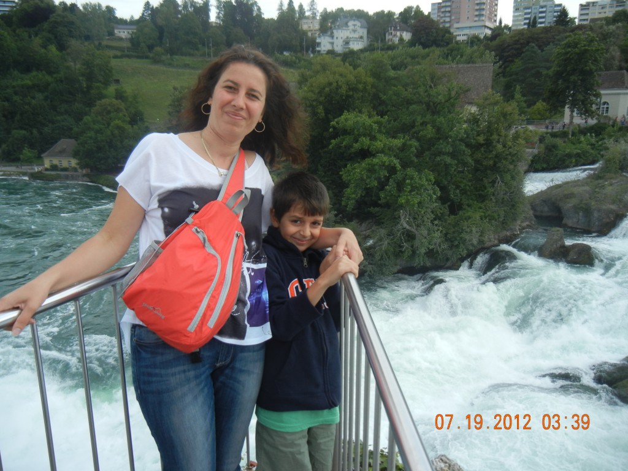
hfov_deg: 60.0
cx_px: 314
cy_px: 236
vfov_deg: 46.8
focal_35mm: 30
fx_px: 544
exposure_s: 1/226
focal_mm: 5.4
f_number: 7
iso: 160
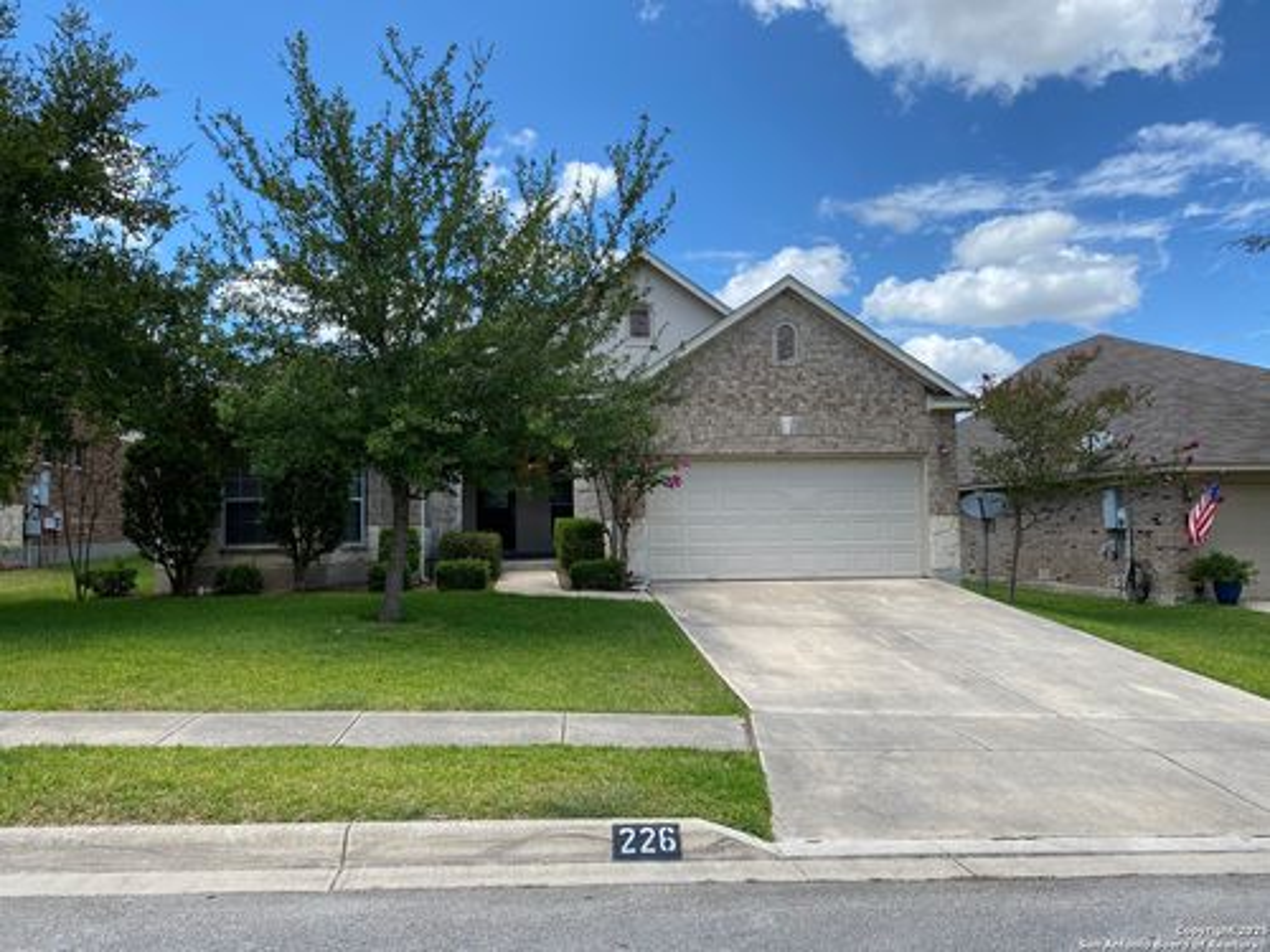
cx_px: 635
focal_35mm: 26
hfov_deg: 67.3
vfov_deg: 53.1
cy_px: 476
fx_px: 954
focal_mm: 4.25
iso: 32
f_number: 1.8
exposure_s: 1/1779
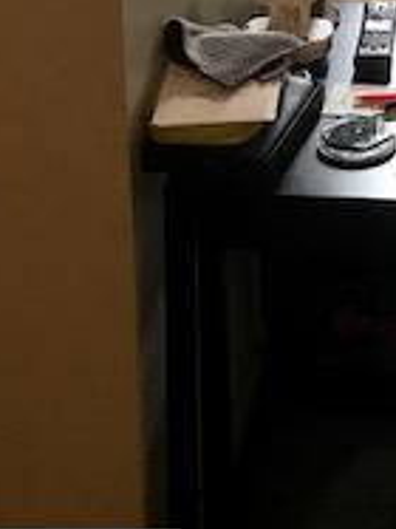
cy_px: -280
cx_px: 566
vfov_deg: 18.1
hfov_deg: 14.5
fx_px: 1466
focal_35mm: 96
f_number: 1.8
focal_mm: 3.99
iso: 40
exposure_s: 1/24
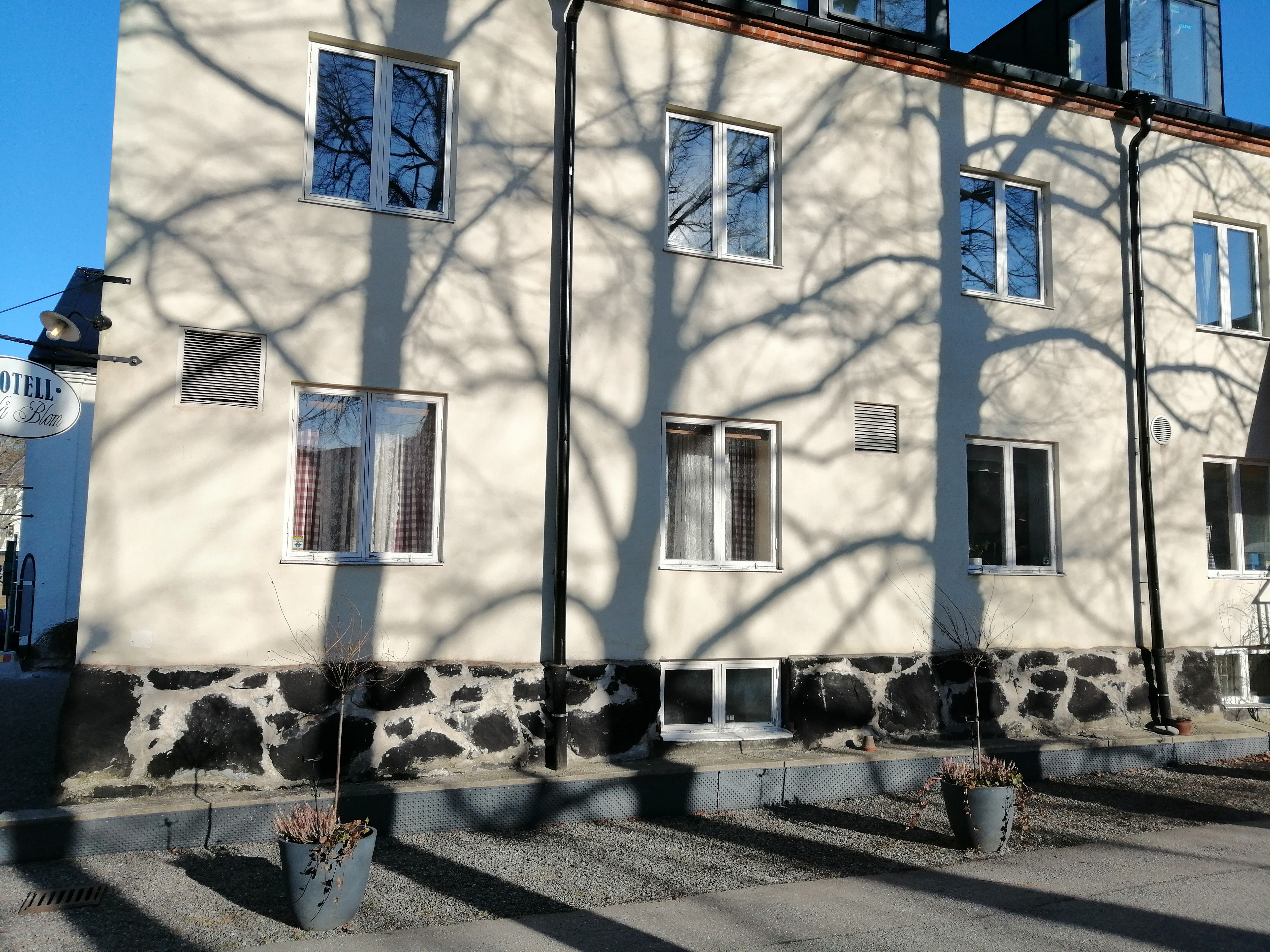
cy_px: 476
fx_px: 991
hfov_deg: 65.3
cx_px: 635
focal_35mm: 27
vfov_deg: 51.4
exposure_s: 1/1425
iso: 50
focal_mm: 3.95
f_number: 1.8
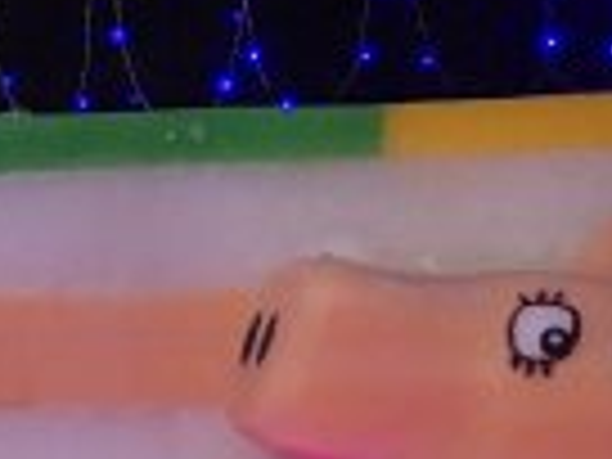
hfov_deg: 14.5
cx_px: -261
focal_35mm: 128
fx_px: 2263
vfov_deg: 11.3
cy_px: 580
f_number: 2.2
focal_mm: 4.15
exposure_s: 1/10
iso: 100
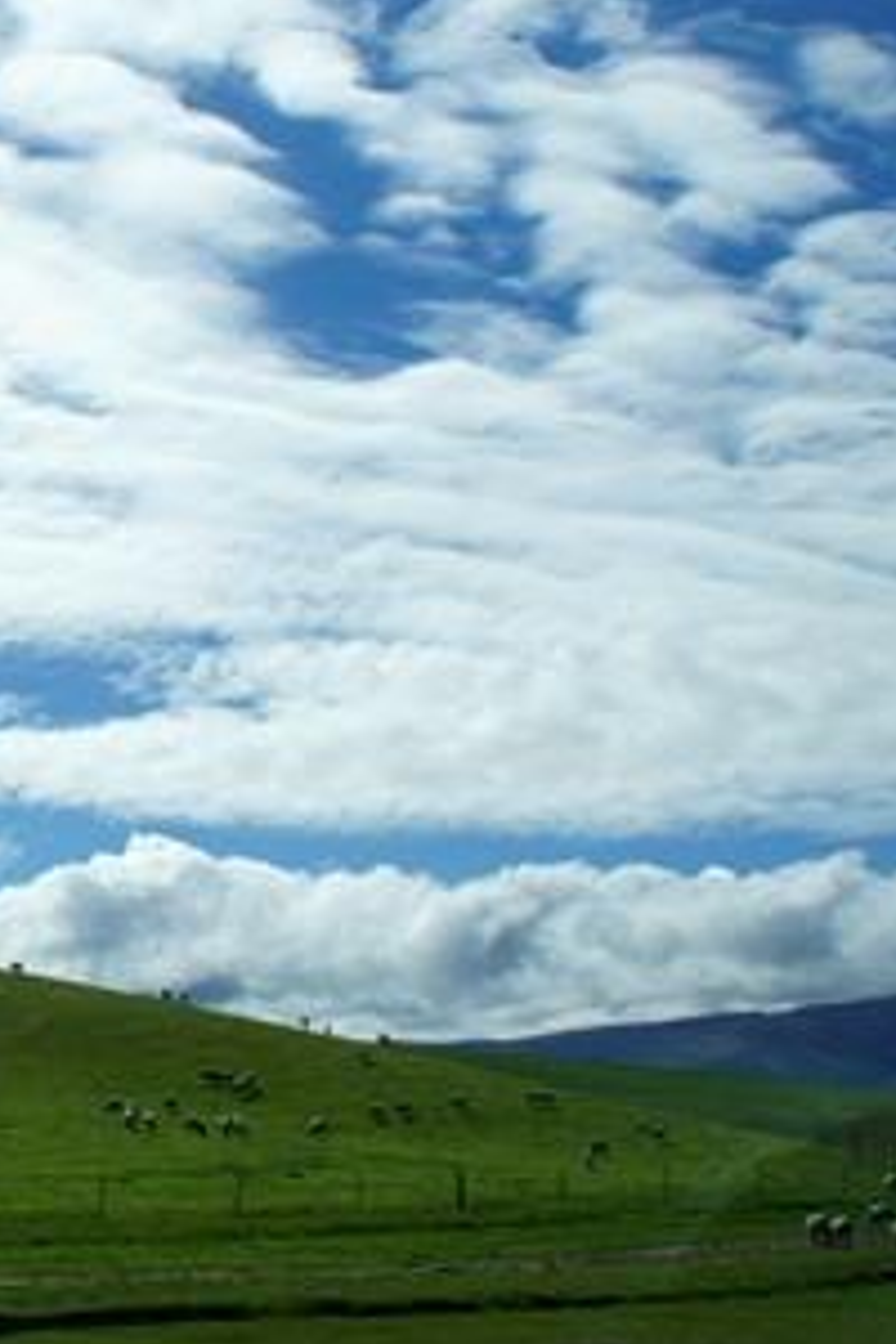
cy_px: 578
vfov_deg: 28.0
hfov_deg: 17.1
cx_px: -448
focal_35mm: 72
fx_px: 2688
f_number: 13
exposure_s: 1/400
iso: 200
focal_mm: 18
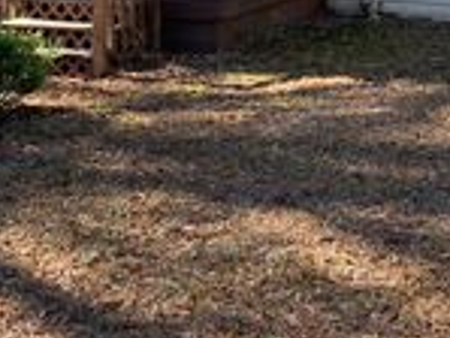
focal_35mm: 87
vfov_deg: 15.5
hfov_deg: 22.2
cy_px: -183
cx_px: 365
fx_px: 1132
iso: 25
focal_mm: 4.25
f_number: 1.8
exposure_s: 1/245
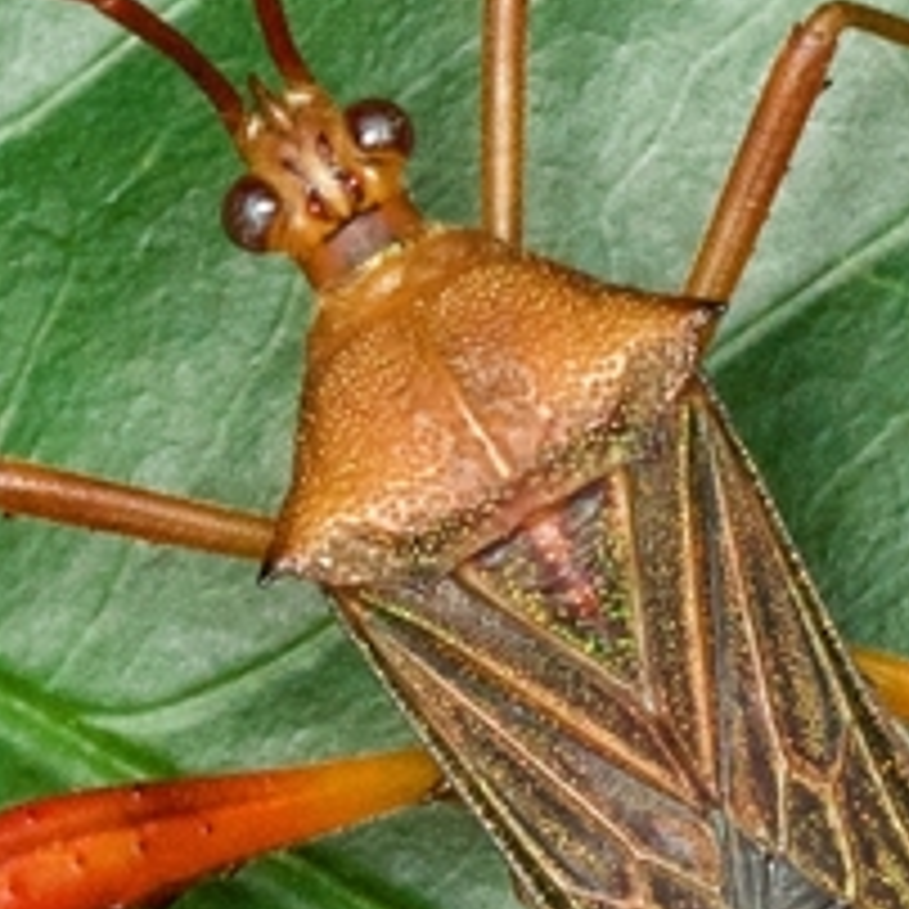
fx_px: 17826
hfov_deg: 2.9
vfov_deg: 2.9
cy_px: 362
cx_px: 220
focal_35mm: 600
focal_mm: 60
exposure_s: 1/60
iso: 400
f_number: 14
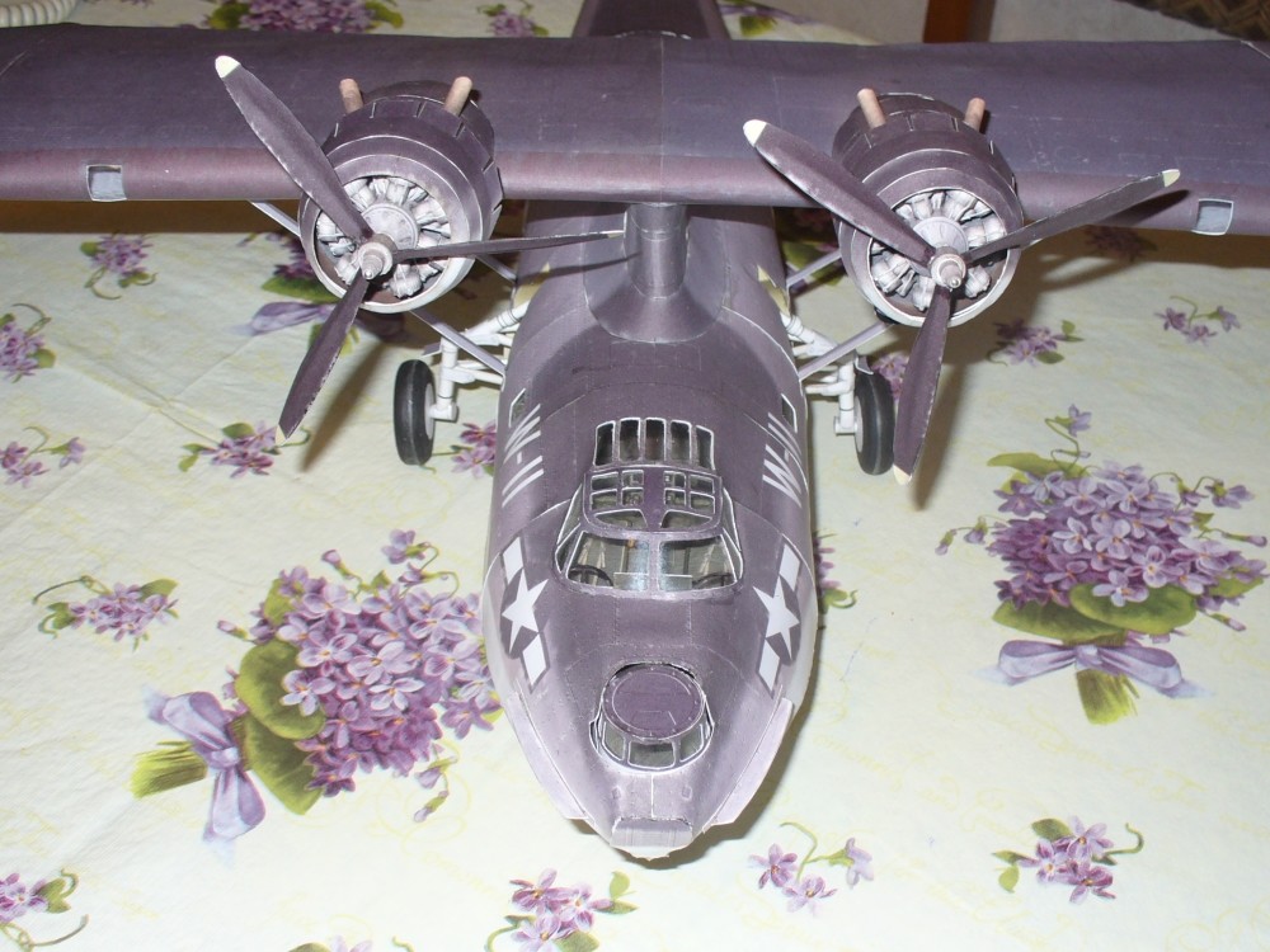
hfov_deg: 50.1
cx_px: 635
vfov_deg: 38.7
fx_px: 1357
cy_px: 476
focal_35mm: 37
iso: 100
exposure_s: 1/30
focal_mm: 6.1
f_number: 2.8
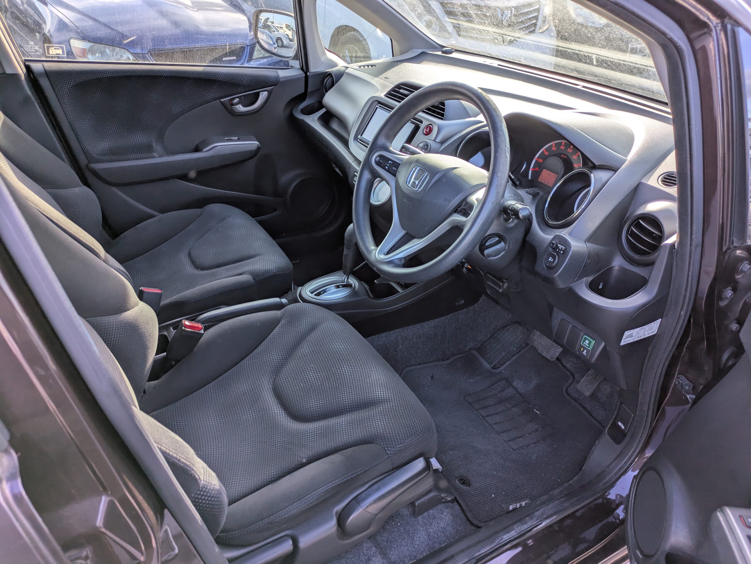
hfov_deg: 69.4
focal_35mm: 25
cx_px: 376
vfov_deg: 54.9
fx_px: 543
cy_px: 282
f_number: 1.89
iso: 55
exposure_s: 1/431
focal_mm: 5.43
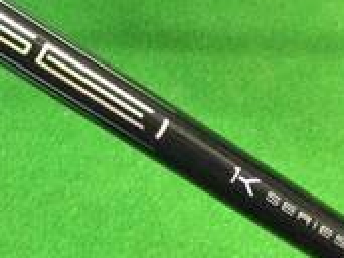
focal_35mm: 116
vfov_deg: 12.5
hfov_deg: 16.0
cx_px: -113
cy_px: -32
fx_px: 1152
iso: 200
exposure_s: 1/24
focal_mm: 3.3
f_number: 2.4
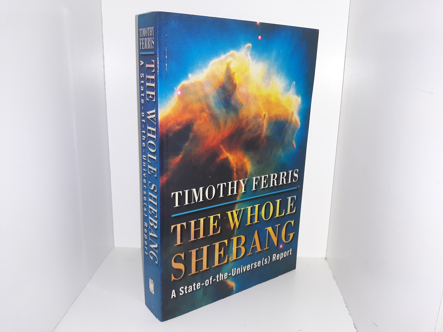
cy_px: 166
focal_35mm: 28
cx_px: 222
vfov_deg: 49.7
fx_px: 358
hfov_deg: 63.4
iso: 64
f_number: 1.7
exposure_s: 1/120
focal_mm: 3.7
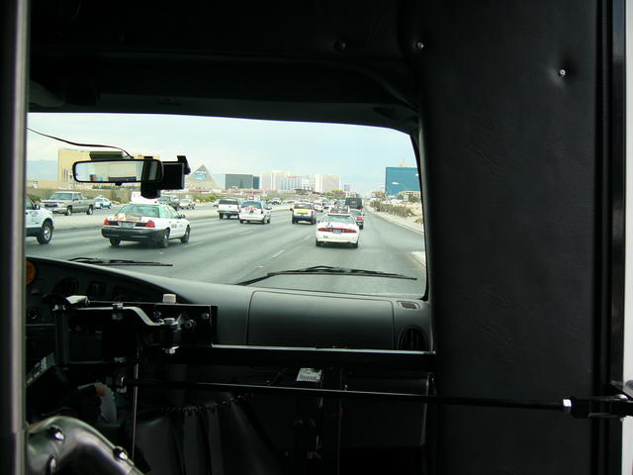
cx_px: 316
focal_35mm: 35
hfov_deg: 52.6
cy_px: 238
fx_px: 640
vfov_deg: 40.7
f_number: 2.8
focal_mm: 5.8
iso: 50
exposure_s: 1/250
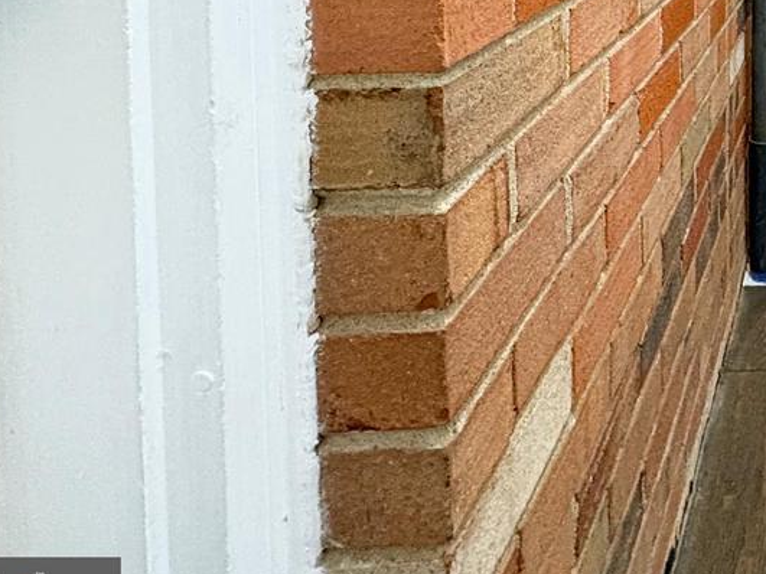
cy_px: -138
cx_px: 906
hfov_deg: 37.7
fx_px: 841
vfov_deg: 30.9
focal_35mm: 38
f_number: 2.2
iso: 1250
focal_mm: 2.22
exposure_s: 1/30
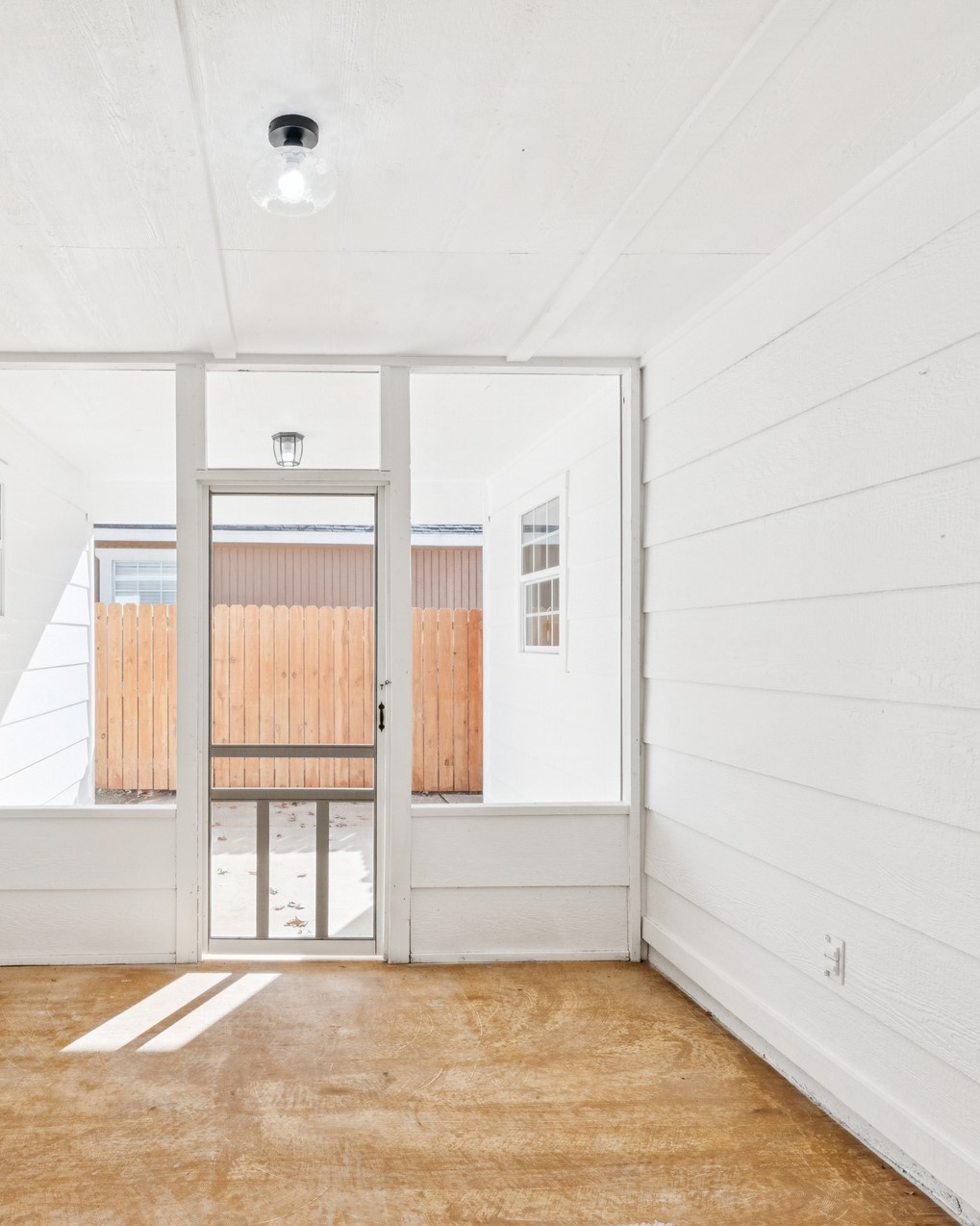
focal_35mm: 24
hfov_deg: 57.2
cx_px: 310
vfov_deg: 70.3
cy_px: 638
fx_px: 870
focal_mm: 16
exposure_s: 1/160
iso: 640
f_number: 13
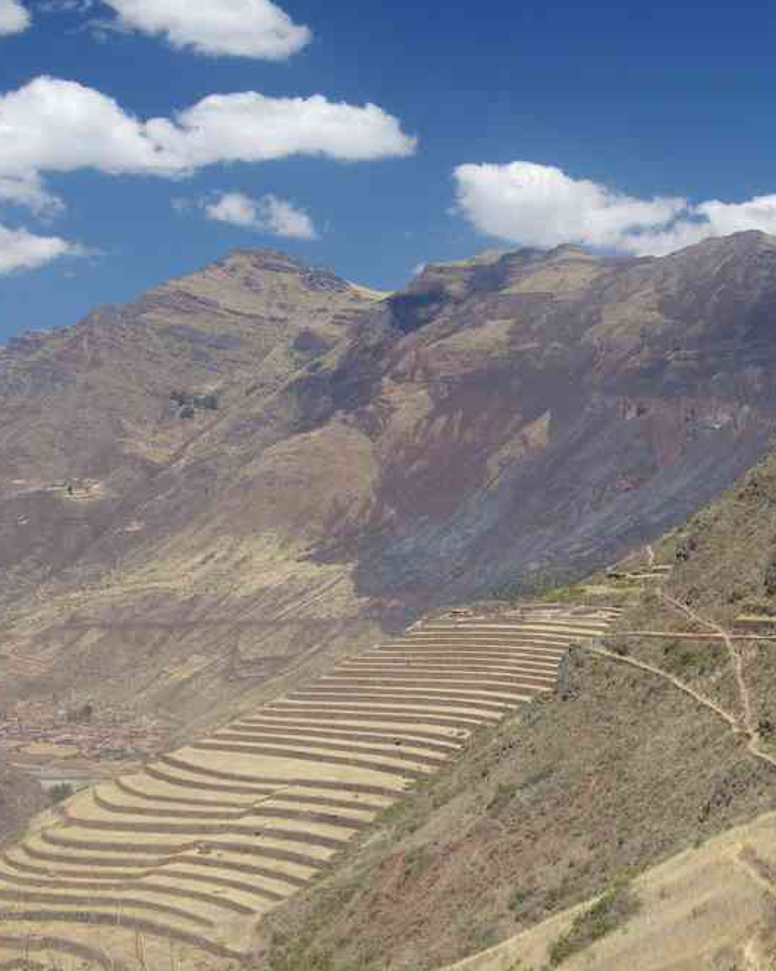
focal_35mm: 51
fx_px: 1465
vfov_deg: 36.7
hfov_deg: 28.4
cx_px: 715
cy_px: 486
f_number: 11
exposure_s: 1/60
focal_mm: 24
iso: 200
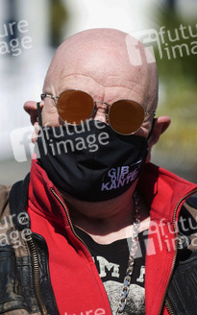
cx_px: 88
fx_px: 1924
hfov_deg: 5.9
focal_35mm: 224
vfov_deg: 9.4
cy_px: 187
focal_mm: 180
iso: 200
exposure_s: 1/1250
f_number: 5
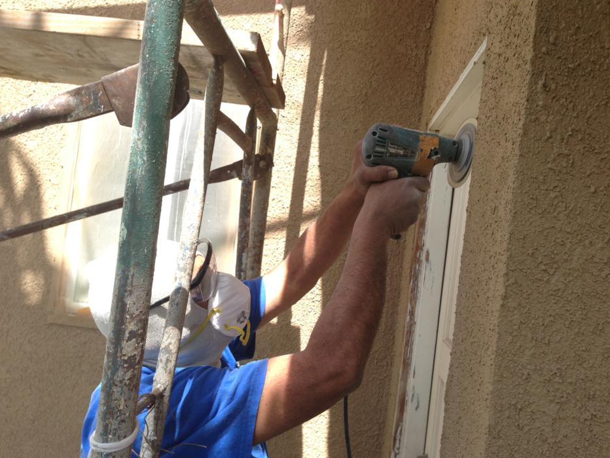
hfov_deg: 54.0
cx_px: 314
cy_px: 231
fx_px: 599
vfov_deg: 41.8
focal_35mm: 34
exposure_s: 1/414
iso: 50
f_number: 2.4
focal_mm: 4.13
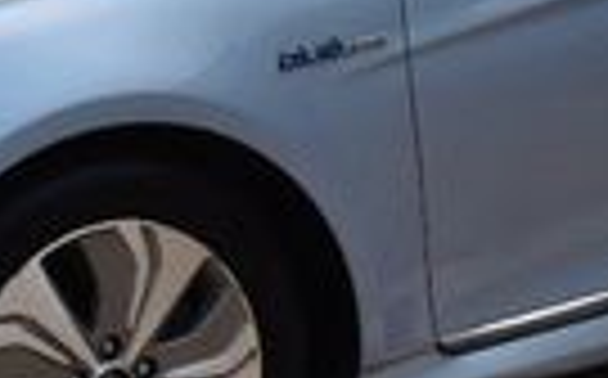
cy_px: 61
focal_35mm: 181
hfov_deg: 11.5
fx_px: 3002
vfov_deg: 7.2
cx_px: 495
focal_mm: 25
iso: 280
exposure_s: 1/500
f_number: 11
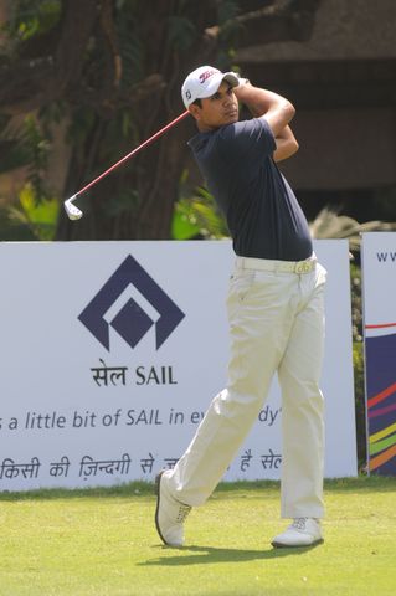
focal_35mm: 300
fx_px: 4960
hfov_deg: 4.6
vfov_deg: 6.9
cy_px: 298
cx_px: 198
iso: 200
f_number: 4.5
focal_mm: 200
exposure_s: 1/500
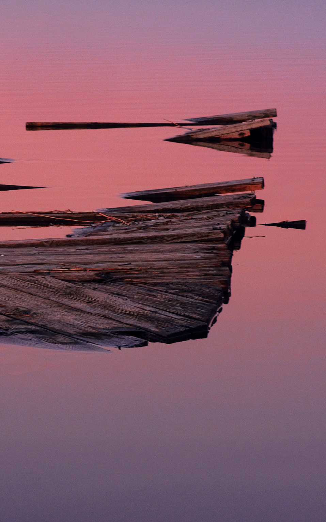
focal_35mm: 196
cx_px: 5
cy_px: 261
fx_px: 2786
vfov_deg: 10.7
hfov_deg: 6.7
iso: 1000
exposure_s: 1/125
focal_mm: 85
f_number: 6.4
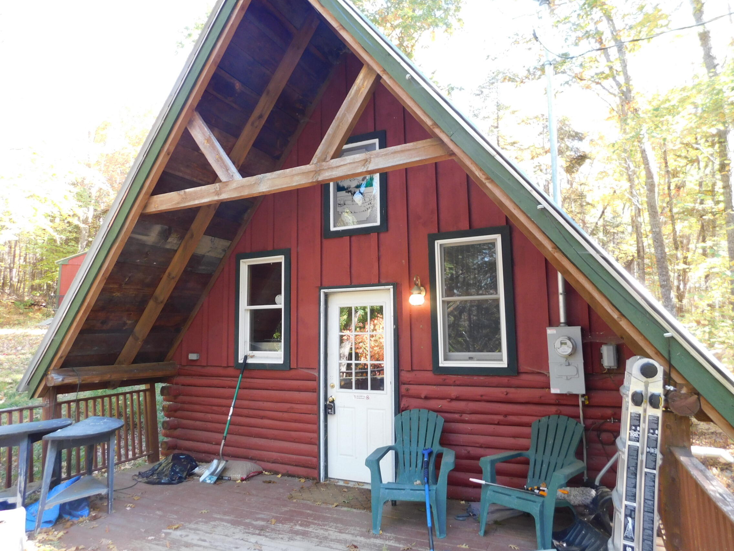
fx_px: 488
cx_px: 367
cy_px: 276
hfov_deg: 73.9
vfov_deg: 58.9
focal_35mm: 23
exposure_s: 1/30
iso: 125
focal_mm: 4
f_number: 3
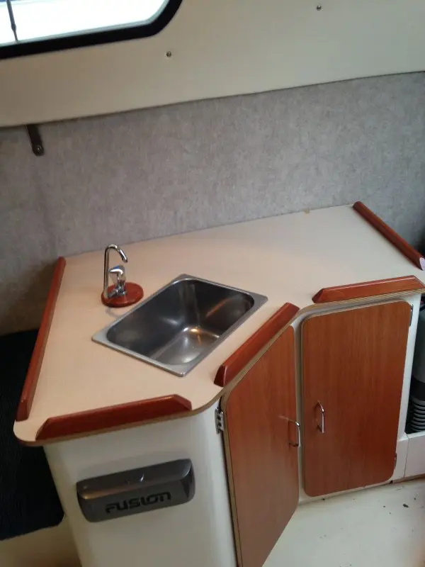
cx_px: 212
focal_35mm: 33
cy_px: 284
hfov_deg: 42.9
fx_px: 540
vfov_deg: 55.4
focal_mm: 4.12
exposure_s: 1/20
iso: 125
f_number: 2.4
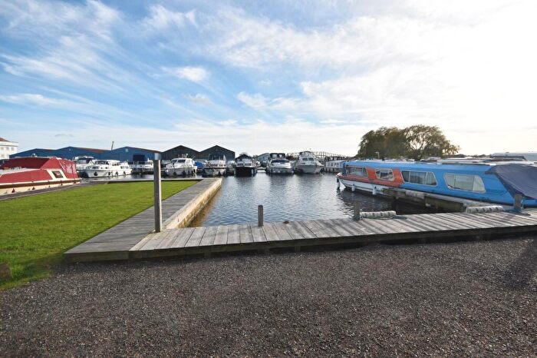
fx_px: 224
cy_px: 179
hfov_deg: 100.4
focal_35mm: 15
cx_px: 268
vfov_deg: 77.3
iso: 100
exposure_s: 1/200
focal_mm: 10
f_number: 8
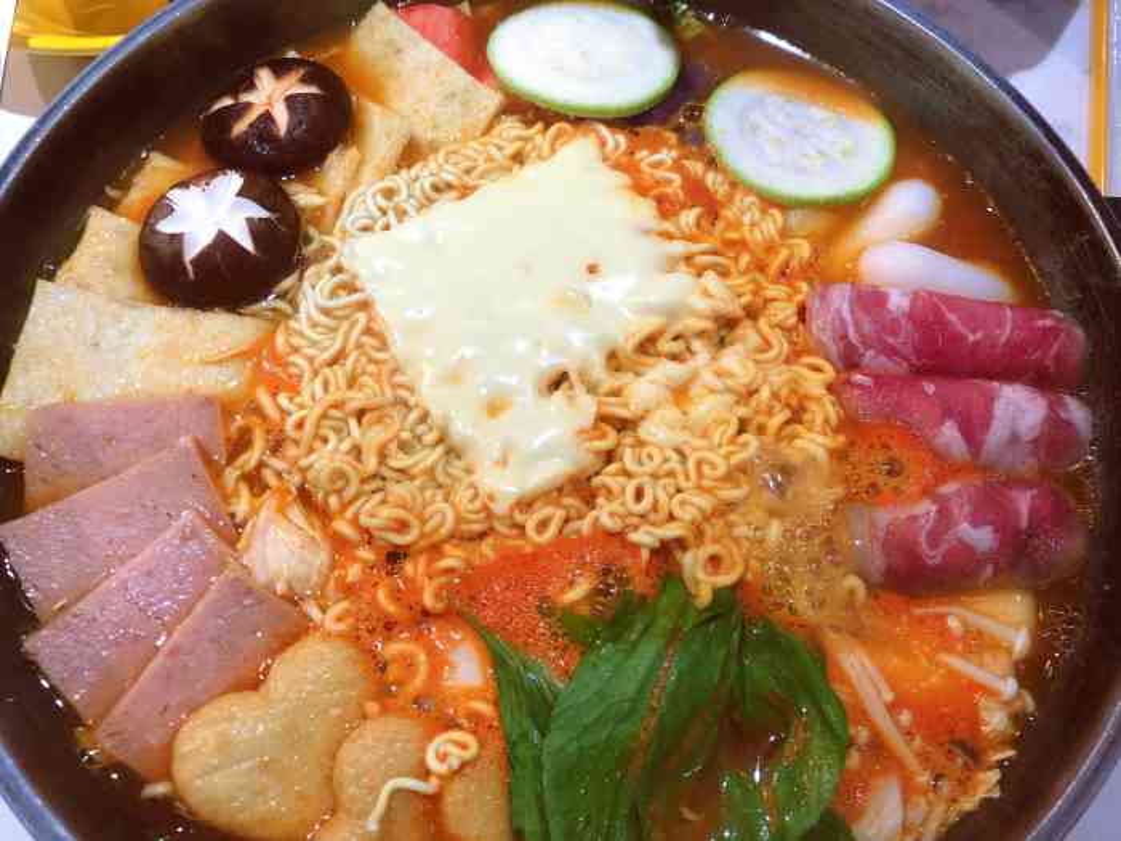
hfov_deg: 63.4
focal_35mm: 28
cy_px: 420
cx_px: 560
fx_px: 907
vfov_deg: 49.7
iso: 32
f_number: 1.8
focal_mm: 4
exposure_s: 1/33
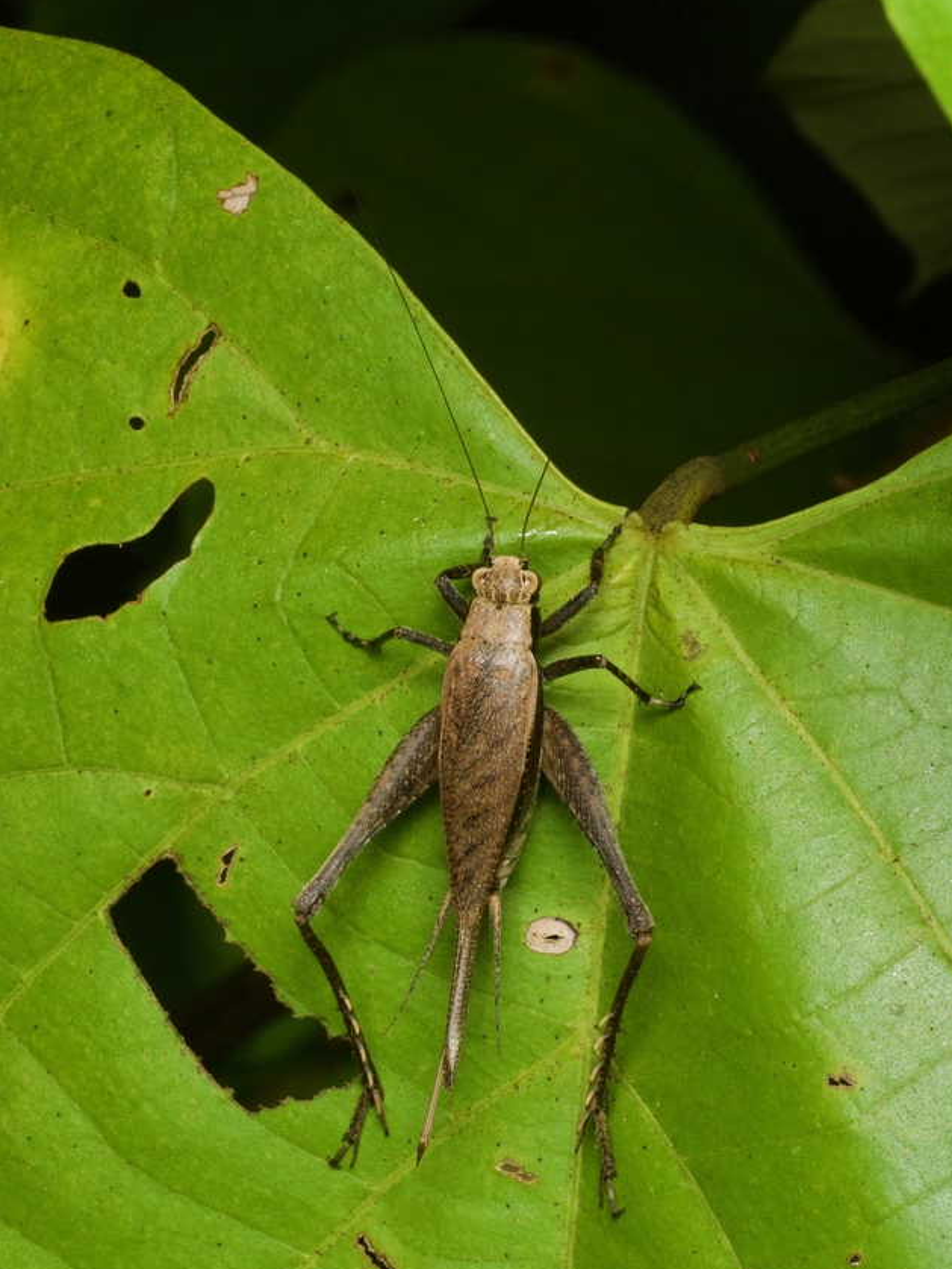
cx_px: 466
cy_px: 627
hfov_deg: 12.0
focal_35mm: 124
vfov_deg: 15.9
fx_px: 4545
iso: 400
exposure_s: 1/60
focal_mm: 60
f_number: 16
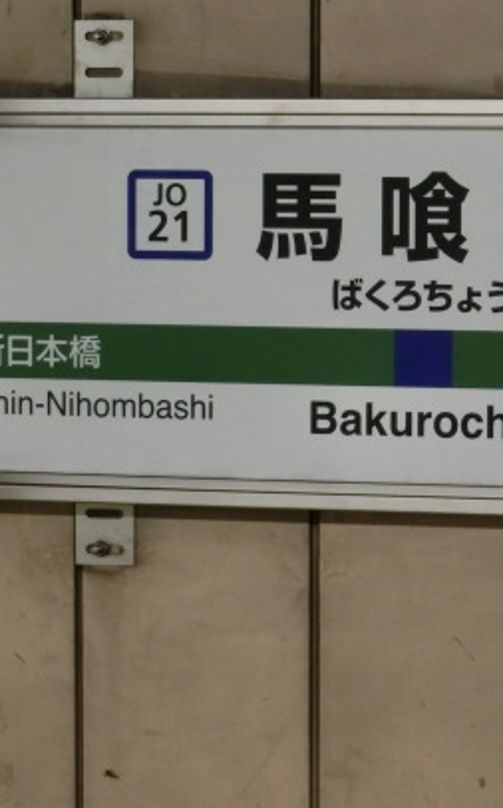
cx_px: 429
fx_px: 3934
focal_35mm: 179
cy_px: 334
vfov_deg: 11.7
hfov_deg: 7.3
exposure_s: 1/25
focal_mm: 19.1
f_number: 5.7
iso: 800
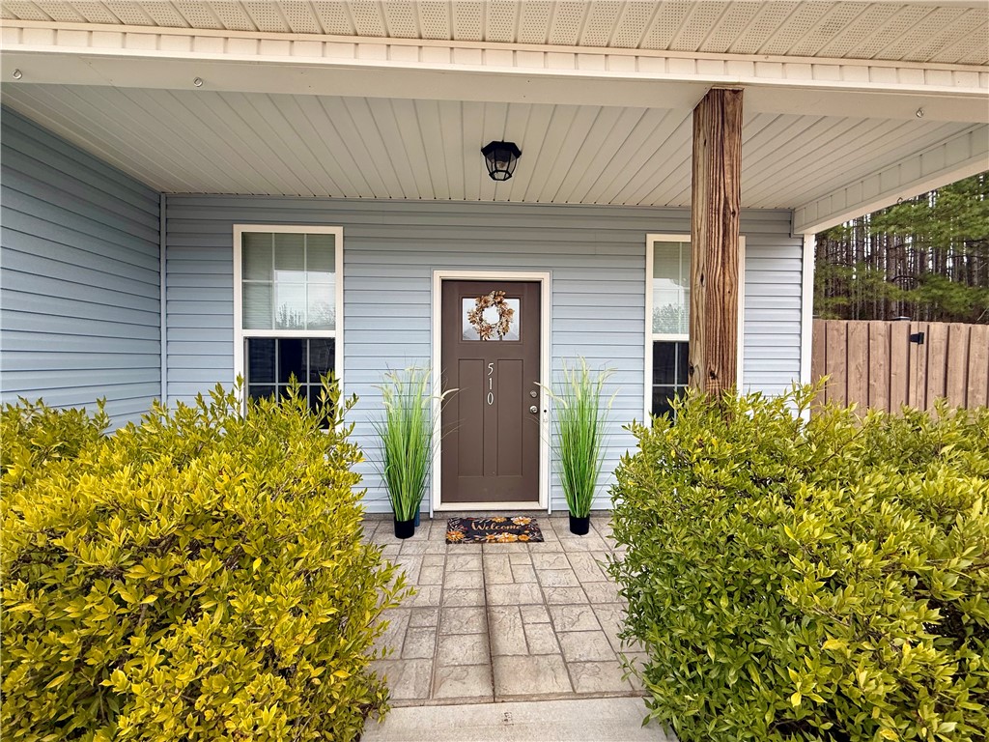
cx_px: 494
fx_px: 400
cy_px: 371
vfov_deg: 85.7
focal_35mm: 14
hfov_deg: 102.1
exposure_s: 1/185
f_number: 2.2
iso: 50
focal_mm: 2.22
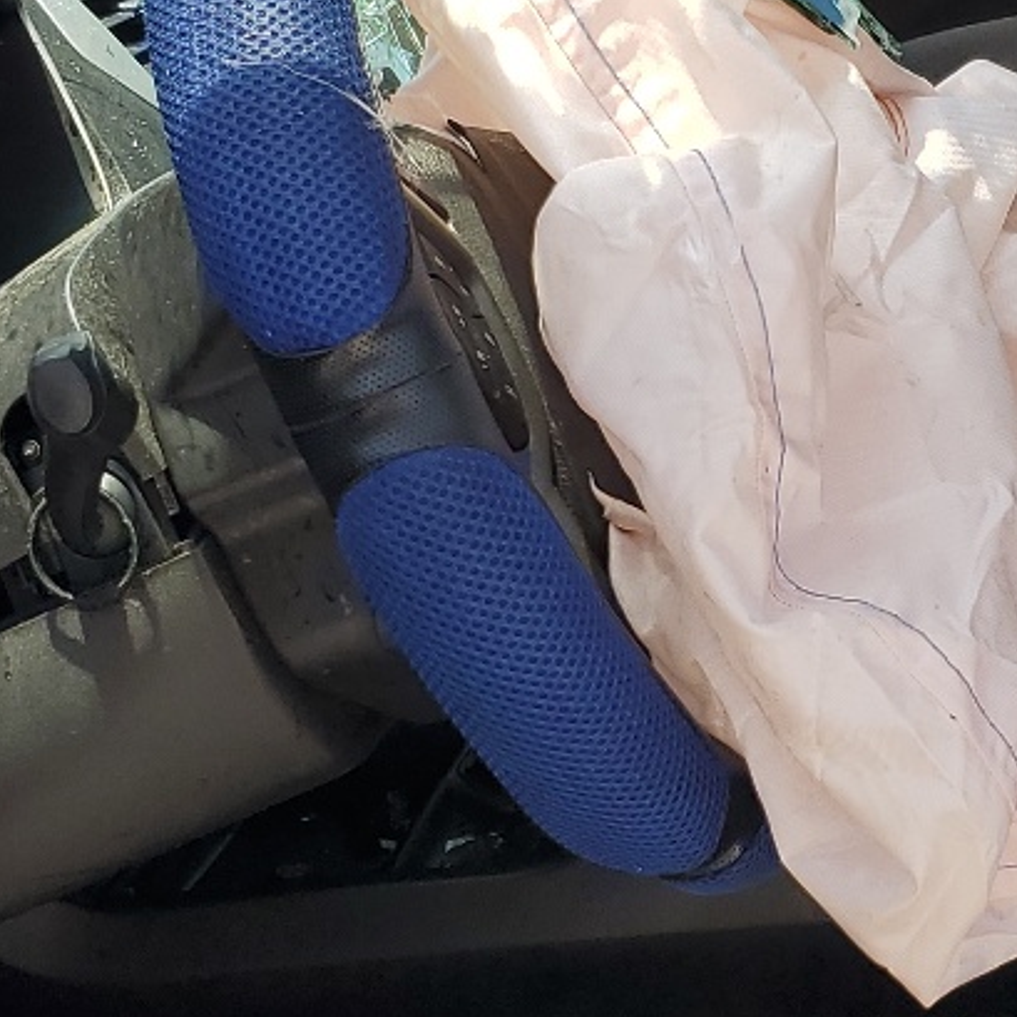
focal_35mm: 90
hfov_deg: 19.0
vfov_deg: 19.3
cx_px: 888
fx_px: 2992
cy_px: 490
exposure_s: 1/1250
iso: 50
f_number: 1.5
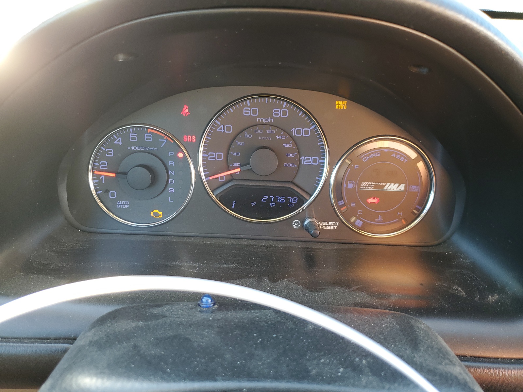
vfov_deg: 53.1
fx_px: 393
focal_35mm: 26
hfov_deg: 67.3
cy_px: 196
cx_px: 262
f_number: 1.5
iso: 54
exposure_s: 1/50
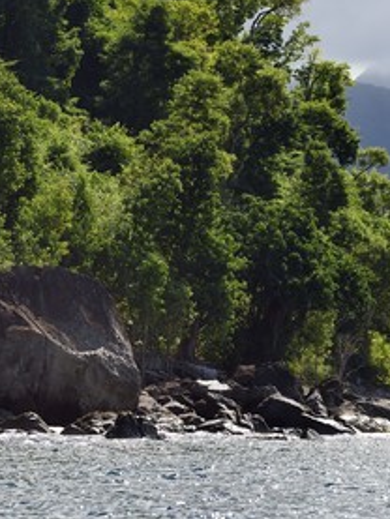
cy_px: 259
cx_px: 379
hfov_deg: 6.4
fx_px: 3497
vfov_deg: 8.5
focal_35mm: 233
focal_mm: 160
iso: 200
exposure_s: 1/800
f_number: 6.3
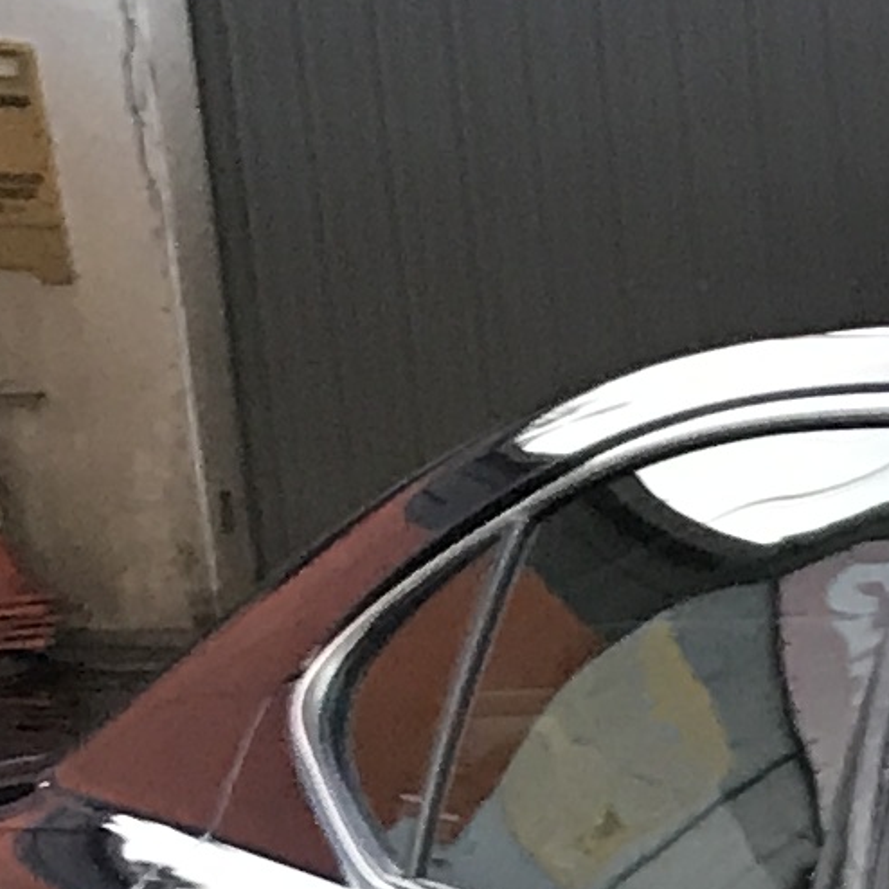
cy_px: 2039
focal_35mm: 202
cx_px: 2608
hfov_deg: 7.6
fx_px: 5869
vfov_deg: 8.1
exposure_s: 1/33
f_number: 1.8
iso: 32
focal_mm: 3.99
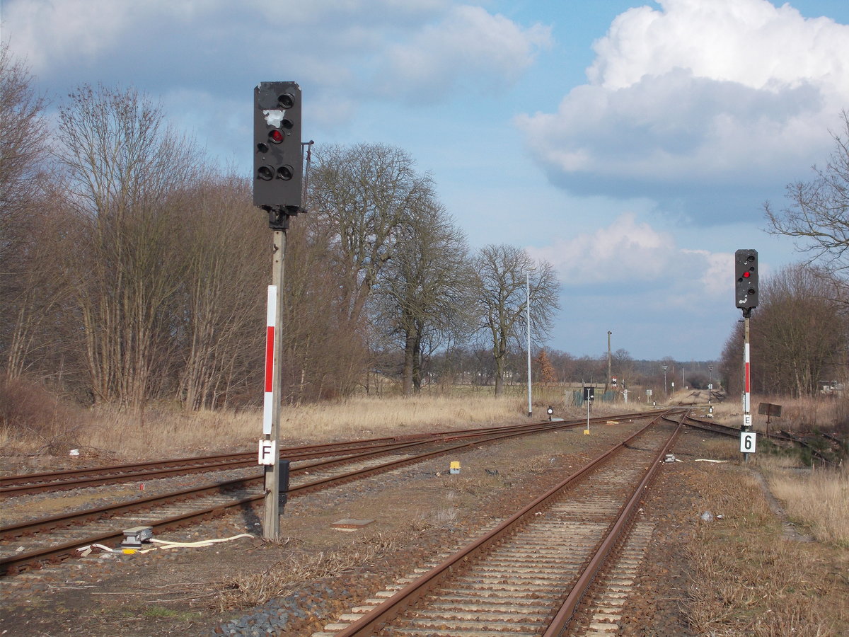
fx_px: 1864
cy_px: 318
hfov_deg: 25.7
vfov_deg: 19.4
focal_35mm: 76
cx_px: 424
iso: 80
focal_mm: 13.5
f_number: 5.8
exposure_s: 1/400
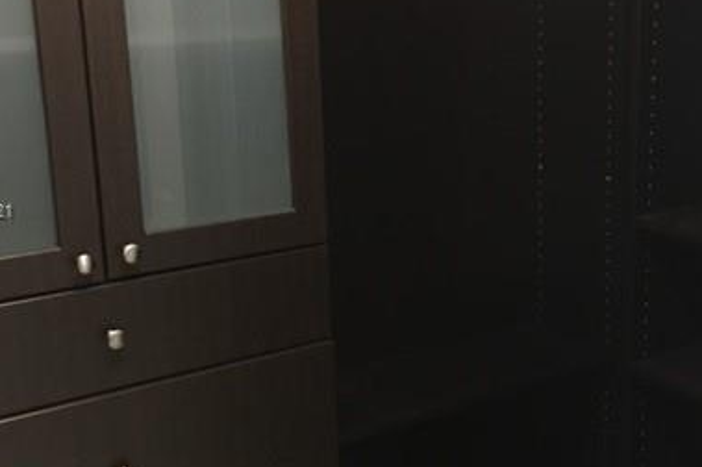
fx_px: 994
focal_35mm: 51
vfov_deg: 26.4
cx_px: 369
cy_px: 213
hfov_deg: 38.9
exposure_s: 1/15
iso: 400
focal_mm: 4.15
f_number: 2.2
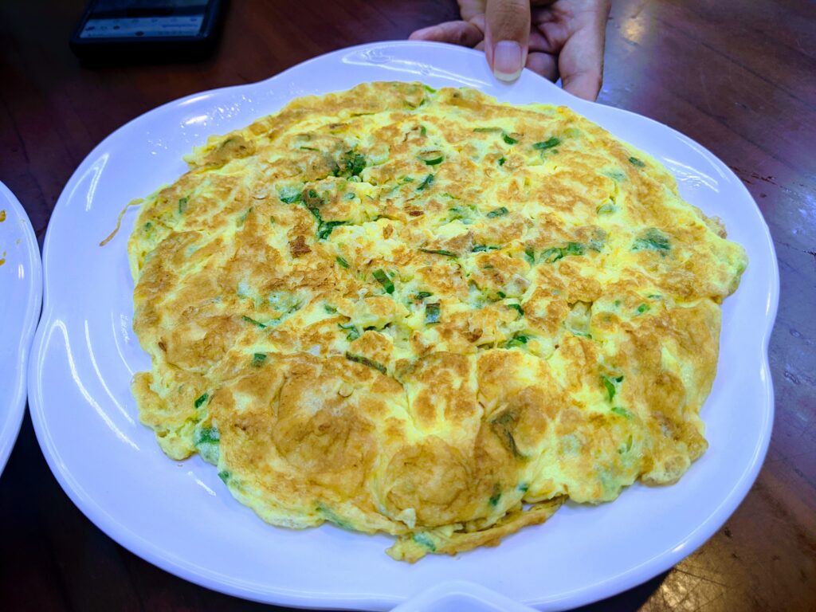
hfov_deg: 65.3
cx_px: 408
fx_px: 636
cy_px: 306
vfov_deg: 51.4
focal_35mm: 27
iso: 71
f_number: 1.8
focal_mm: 4.44
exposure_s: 1/40
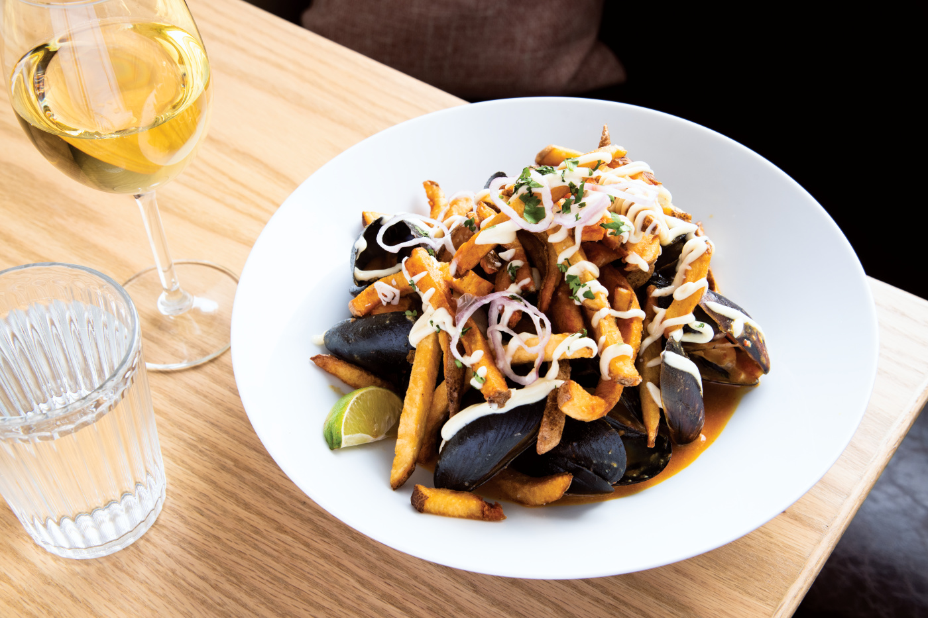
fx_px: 1418
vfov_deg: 24.6
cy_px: 309
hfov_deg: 36.3
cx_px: 464
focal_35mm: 55
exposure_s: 1/2.5
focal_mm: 55
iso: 400
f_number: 10
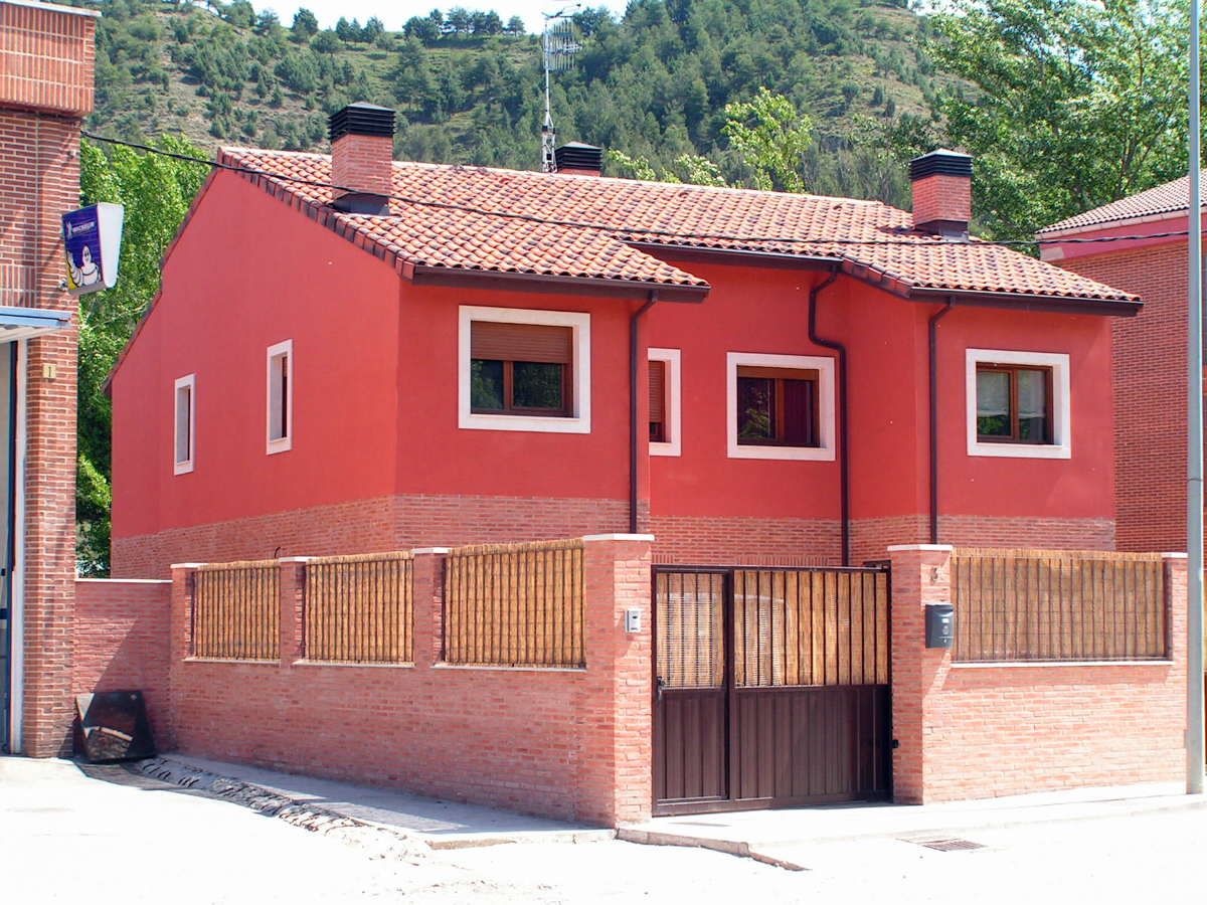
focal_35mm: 69
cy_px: 452
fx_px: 2406
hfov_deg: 28.2
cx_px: 604
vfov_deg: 21.3
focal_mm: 11.5
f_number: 5.6
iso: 50
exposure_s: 1/100
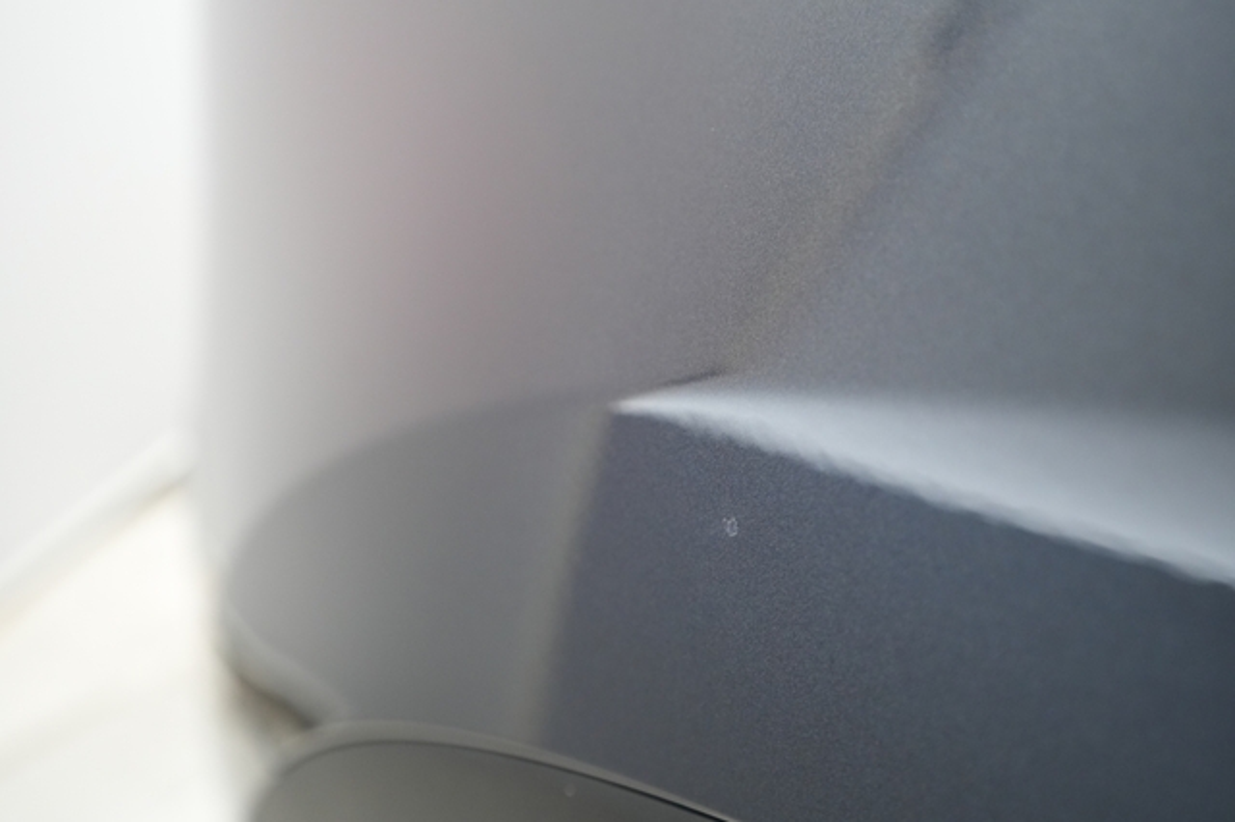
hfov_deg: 65.5
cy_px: 411
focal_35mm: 28
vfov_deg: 46.4
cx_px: 618
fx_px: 960
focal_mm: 28
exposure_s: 1/100
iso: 4000
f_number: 4.5
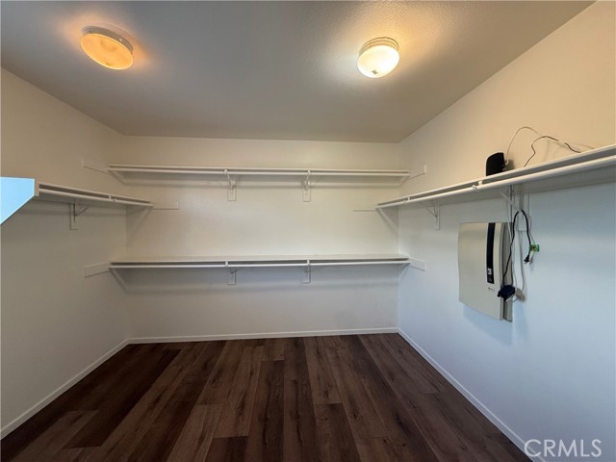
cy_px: 231
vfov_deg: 85.7
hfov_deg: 102.1
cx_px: 308
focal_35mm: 14
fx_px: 249
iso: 320
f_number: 2.2
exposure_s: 1/120
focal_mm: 2.22
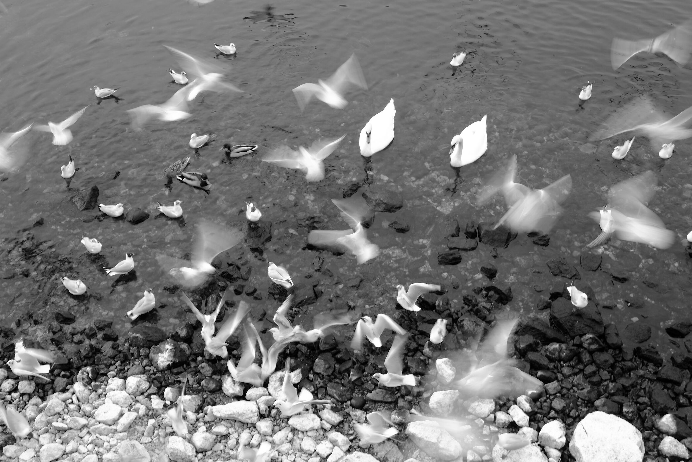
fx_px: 807
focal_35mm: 42
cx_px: 339
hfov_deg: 46.4
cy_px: 231
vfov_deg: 31.9
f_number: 16
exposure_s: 1/15
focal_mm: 27
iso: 200
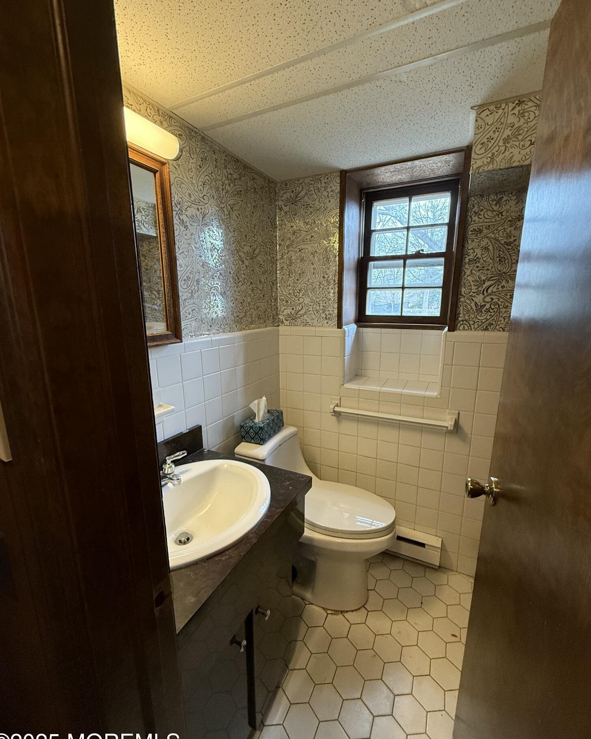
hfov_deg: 84.0
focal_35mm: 15
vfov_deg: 96.8
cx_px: 295
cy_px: 374
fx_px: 328
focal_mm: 2.22
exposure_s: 1/60
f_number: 2.2
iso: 320
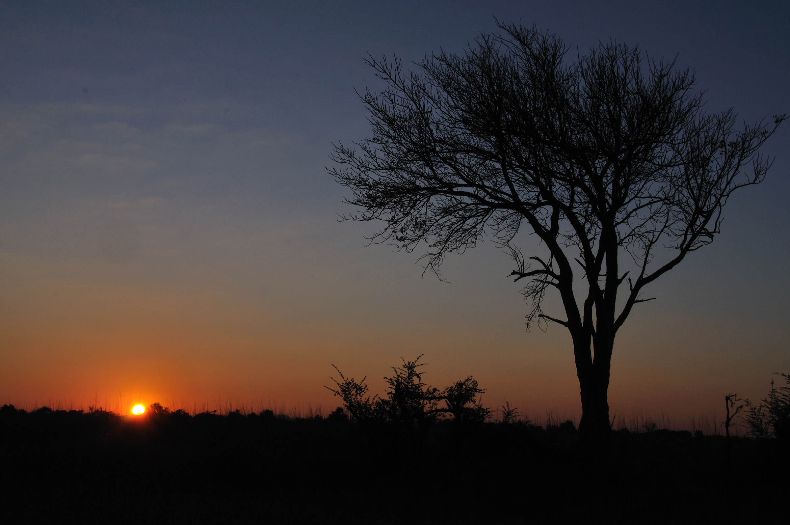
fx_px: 1052
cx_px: 395
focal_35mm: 48
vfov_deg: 28.0
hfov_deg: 41.2
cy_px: 262
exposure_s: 1/250
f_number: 16
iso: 200
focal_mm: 32
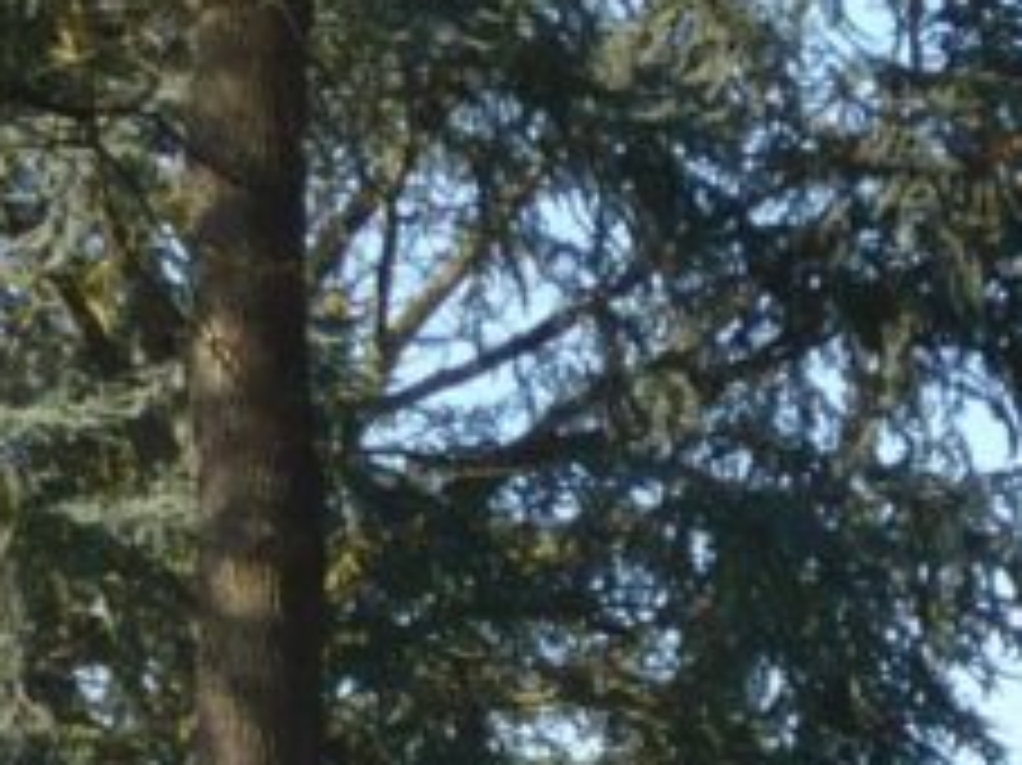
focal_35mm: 474
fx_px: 13987
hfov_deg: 4.2
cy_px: 1701
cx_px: 392
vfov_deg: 3.1
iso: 100
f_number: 5
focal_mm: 17.4
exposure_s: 1/160
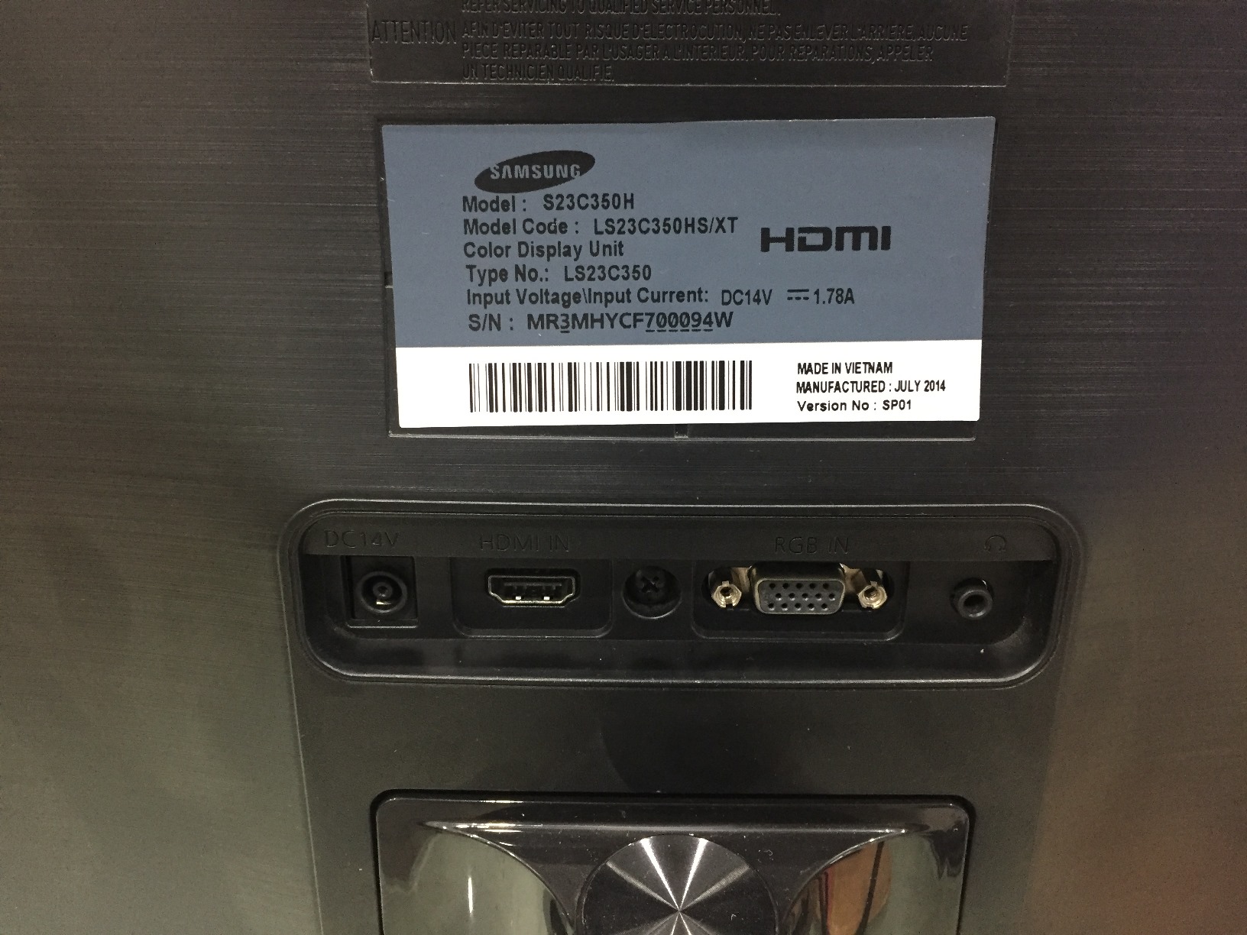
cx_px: 624
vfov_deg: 48.2
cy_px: 468
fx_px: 1045
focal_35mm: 29
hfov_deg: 61.7
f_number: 2.2
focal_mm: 4.15
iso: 250
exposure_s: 1/17
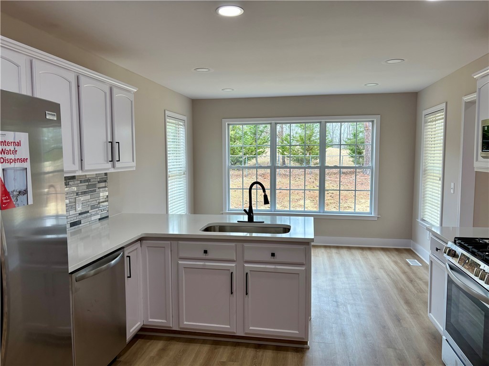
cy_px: 183
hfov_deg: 67.3
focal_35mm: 26
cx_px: 244
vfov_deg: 53.1
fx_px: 367
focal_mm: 5.96
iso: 40
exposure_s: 1/120
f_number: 1.6
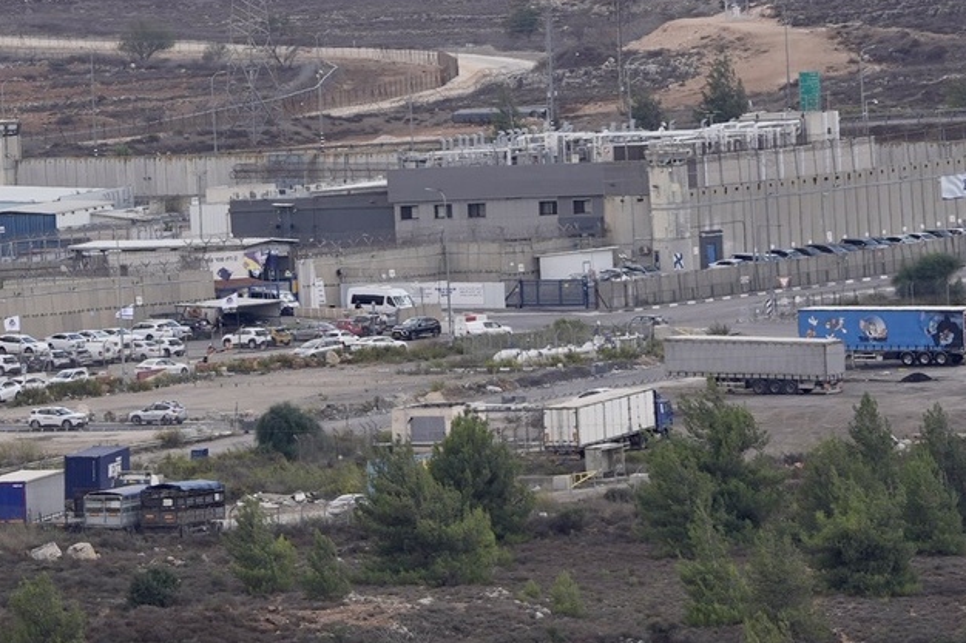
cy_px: 230
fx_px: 15424
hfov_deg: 3.6
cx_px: 275
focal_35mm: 575
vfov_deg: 2.4
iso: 200
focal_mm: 200
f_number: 7.1
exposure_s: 1/500
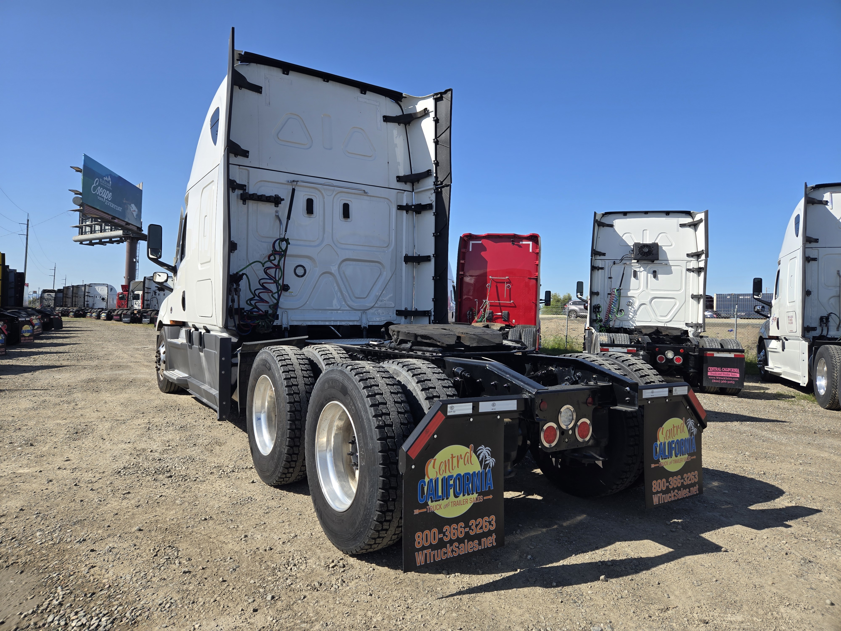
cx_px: 420
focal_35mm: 23
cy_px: 316
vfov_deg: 58.9
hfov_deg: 73.9
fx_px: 559
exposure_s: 1/1714
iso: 25
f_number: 1.8
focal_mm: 5.4
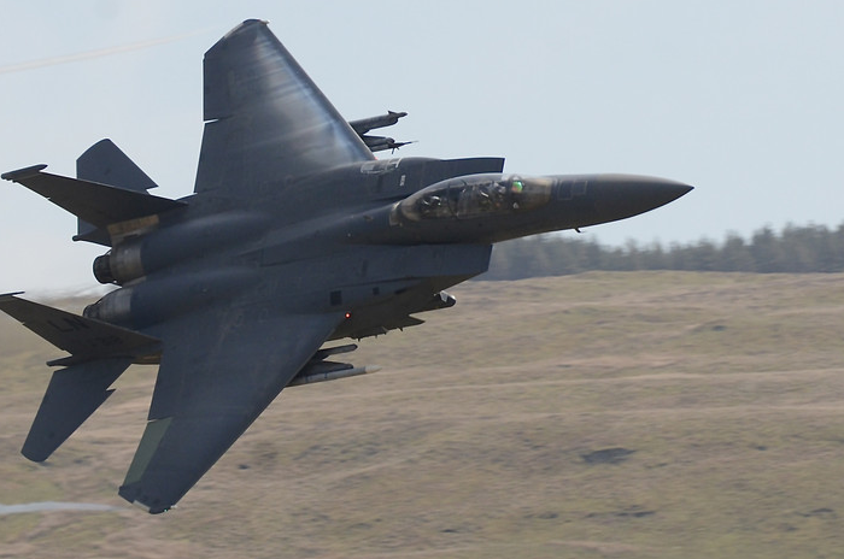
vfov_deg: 3.1
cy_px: 210
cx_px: 348
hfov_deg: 4.7
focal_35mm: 440
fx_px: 10297
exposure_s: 1/1250
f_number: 8
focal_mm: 170
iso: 1000
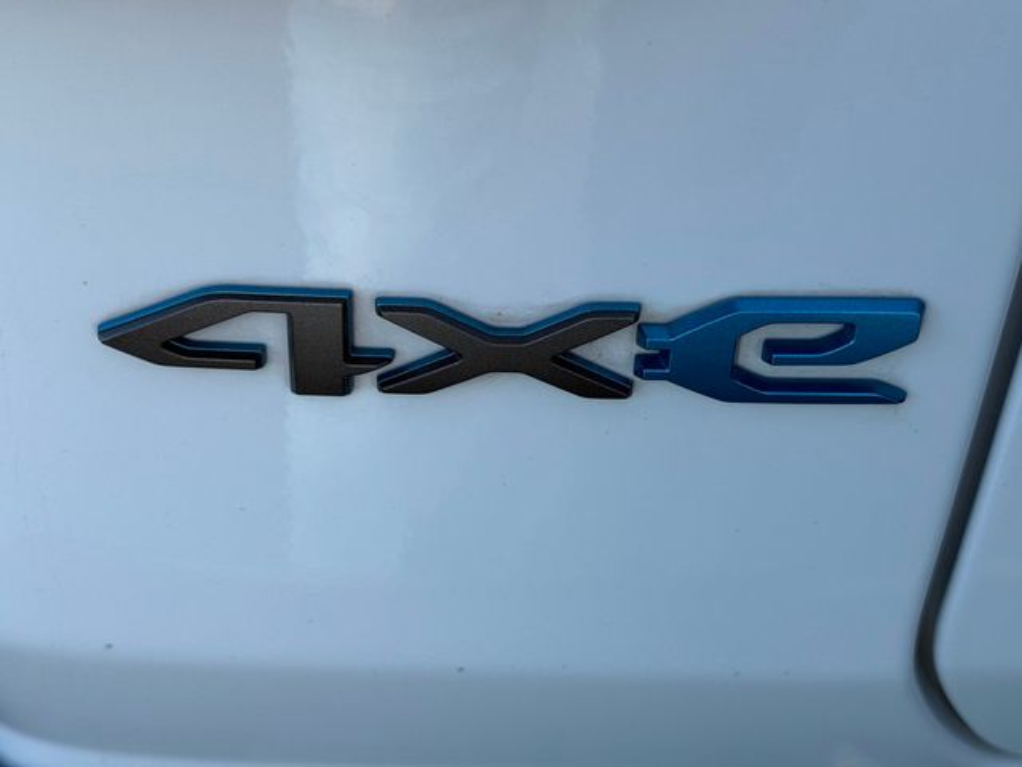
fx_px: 1417
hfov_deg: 39.7
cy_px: 384
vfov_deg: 30.3
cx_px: 511
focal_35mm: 48
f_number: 1.78
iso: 64
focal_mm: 6.76
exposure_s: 1/875
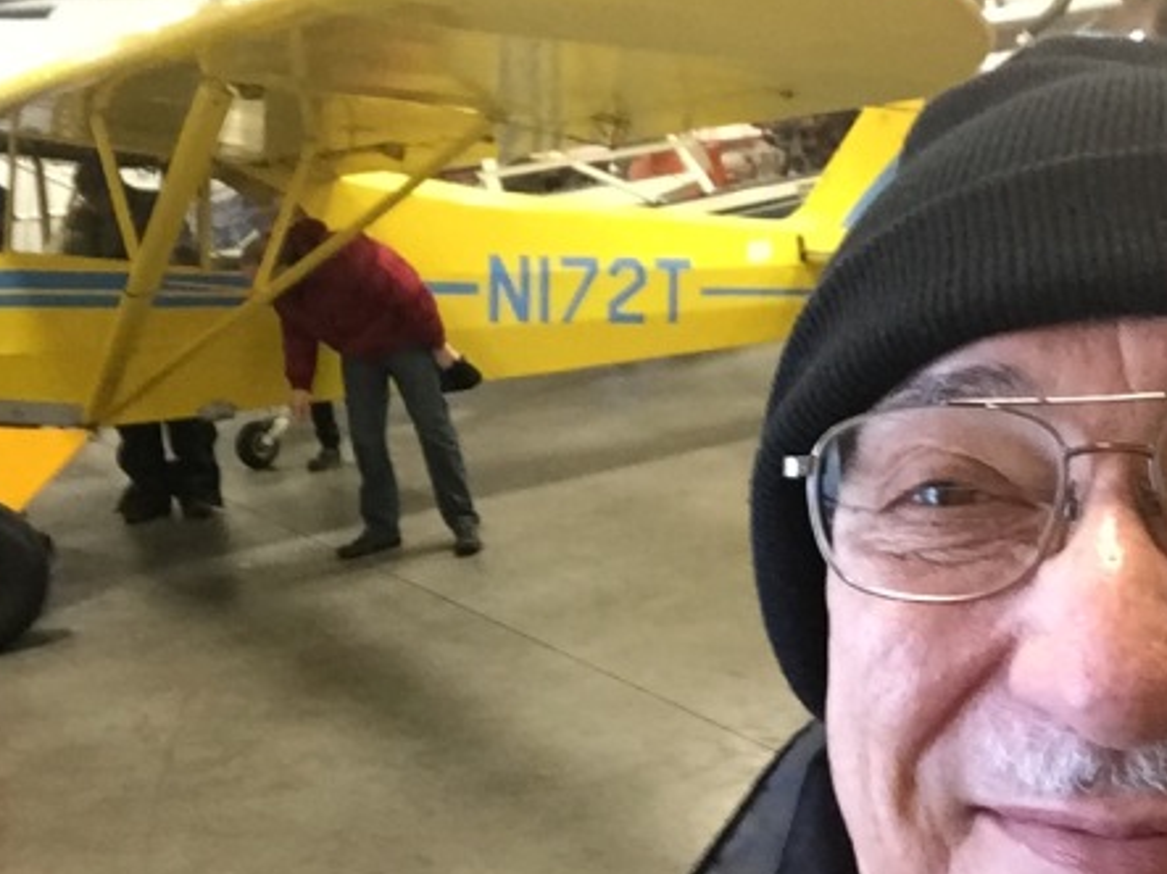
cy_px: 416
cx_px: 590
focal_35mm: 56
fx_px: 1887
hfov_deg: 34.4
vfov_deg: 26.1
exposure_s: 1/24
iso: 250
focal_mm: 2.65
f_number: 2.2
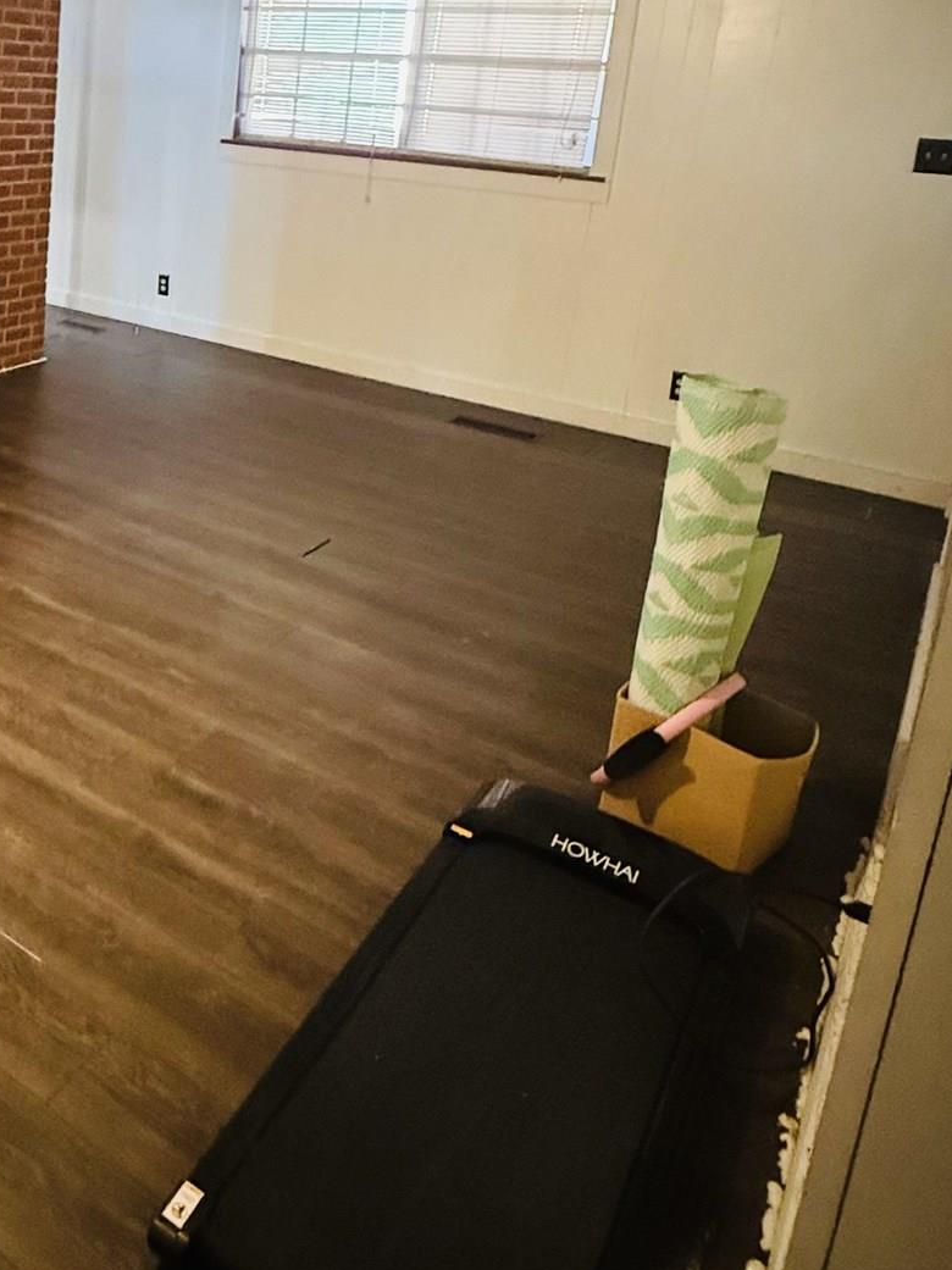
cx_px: 63
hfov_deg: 41.2
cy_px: 310
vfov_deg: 55.4
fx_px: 1137
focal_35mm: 31
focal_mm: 2.22
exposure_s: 1/40
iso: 1250
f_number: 2.2
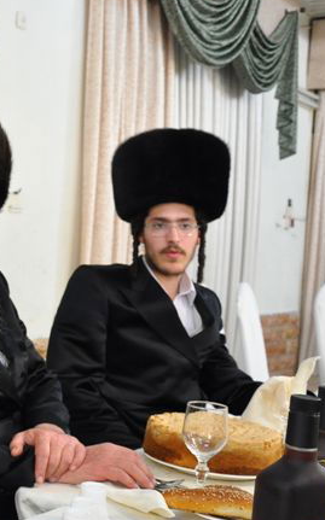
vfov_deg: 39.6
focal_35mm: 51
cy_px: 273
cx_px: -124
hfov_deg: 22.1
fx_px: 723
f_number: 5
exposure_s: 1/60
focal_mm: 18
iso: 1250
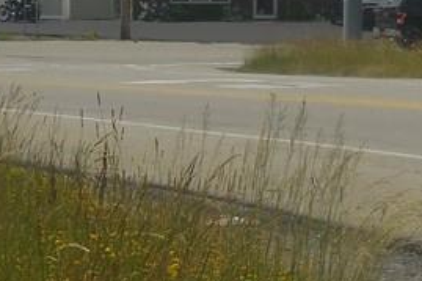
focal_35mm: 277
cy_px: 39
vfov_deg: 5.0
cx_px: 257
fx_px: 3245
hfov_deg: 7.4
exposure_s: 1/1600
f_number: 4.7
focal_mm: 12.6
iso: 125
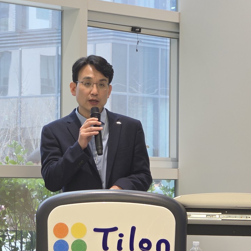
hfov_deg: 9.8
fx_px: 1468
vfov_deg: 9.8
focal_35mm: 179
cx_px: 90
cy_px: 112
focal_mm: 18.6
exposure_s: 1/120
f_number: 3.4
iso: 320
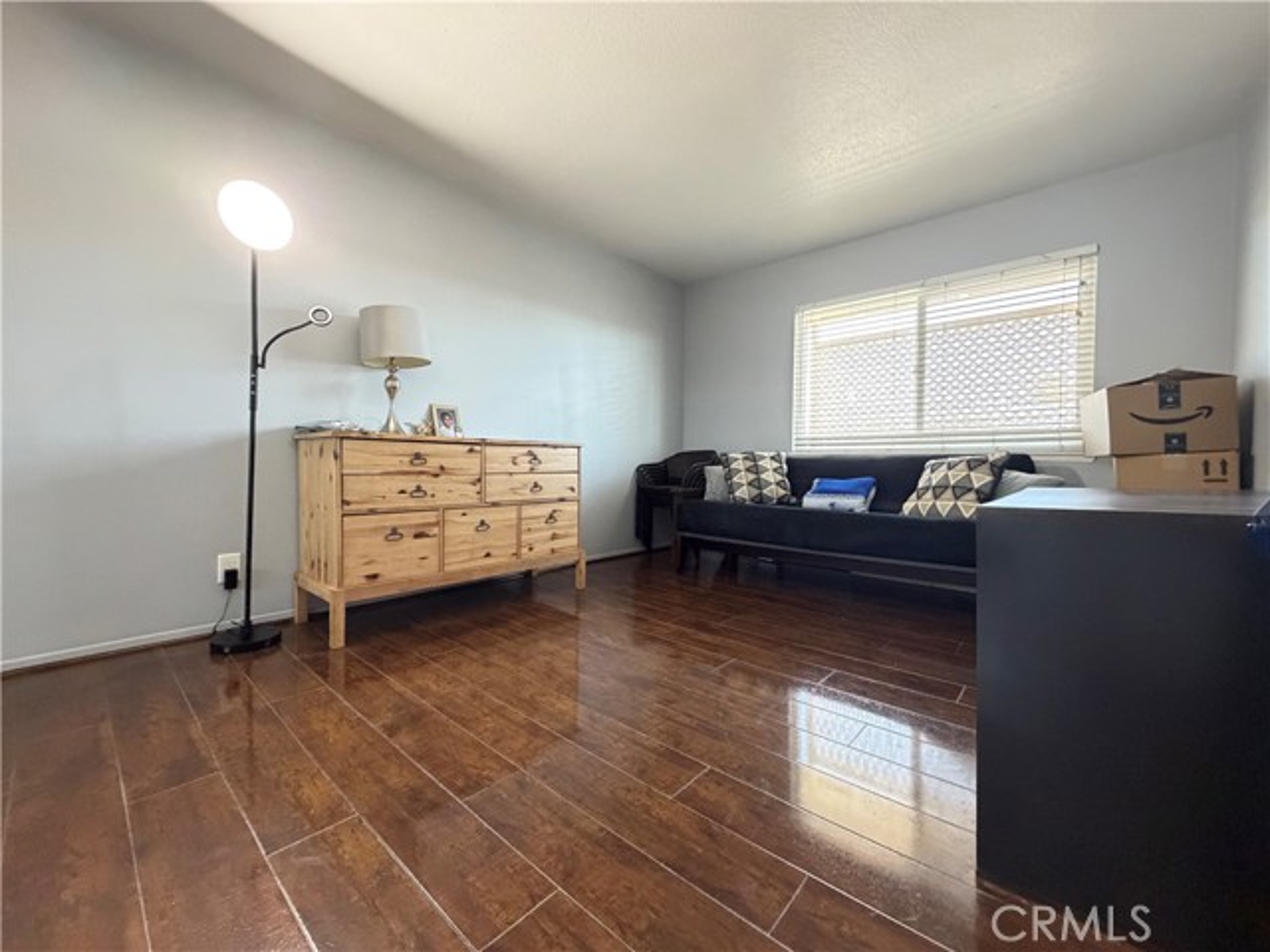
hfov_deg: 102.1
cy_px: 476
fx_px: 514
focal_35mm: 14
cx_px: 635
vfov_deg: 85.7
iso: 640
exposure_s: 1/60
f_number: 2.2
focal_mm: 2.22
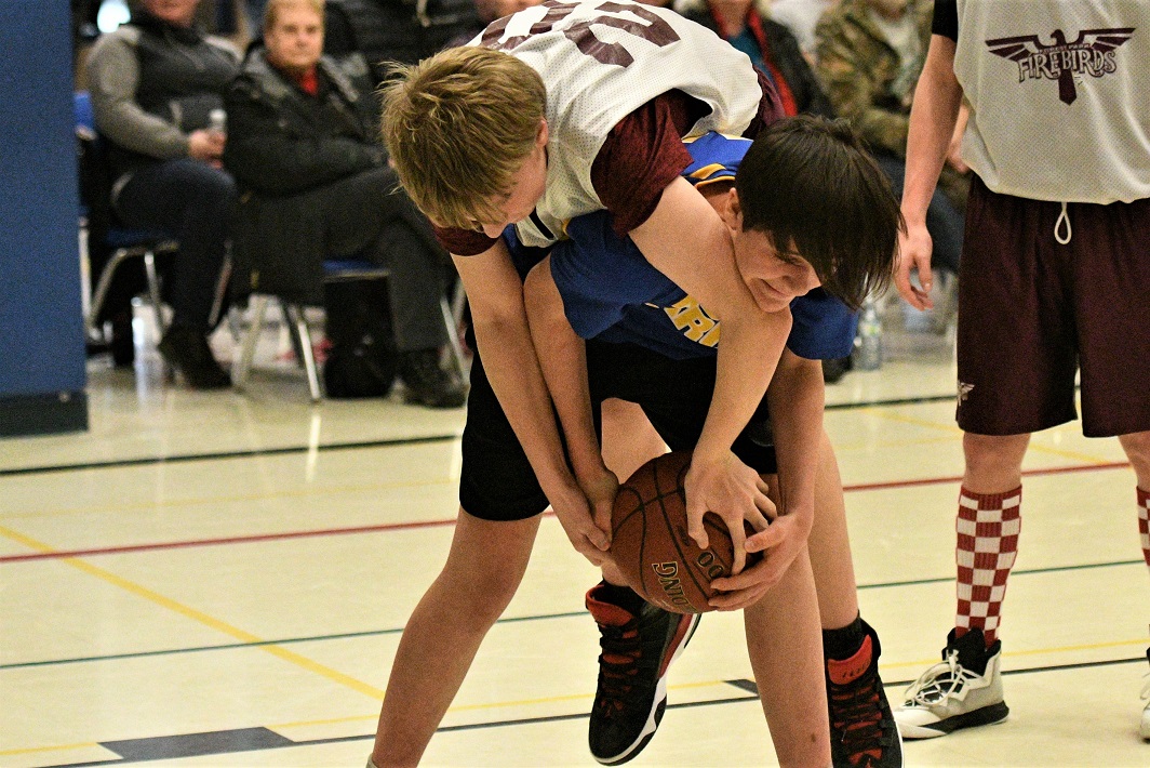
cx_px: 575
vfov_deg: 13.0
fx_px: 3355
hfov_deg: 19.5
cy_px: 384
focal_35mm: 105
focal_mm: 70
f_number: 2.8
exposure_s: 1/1000
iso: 10000
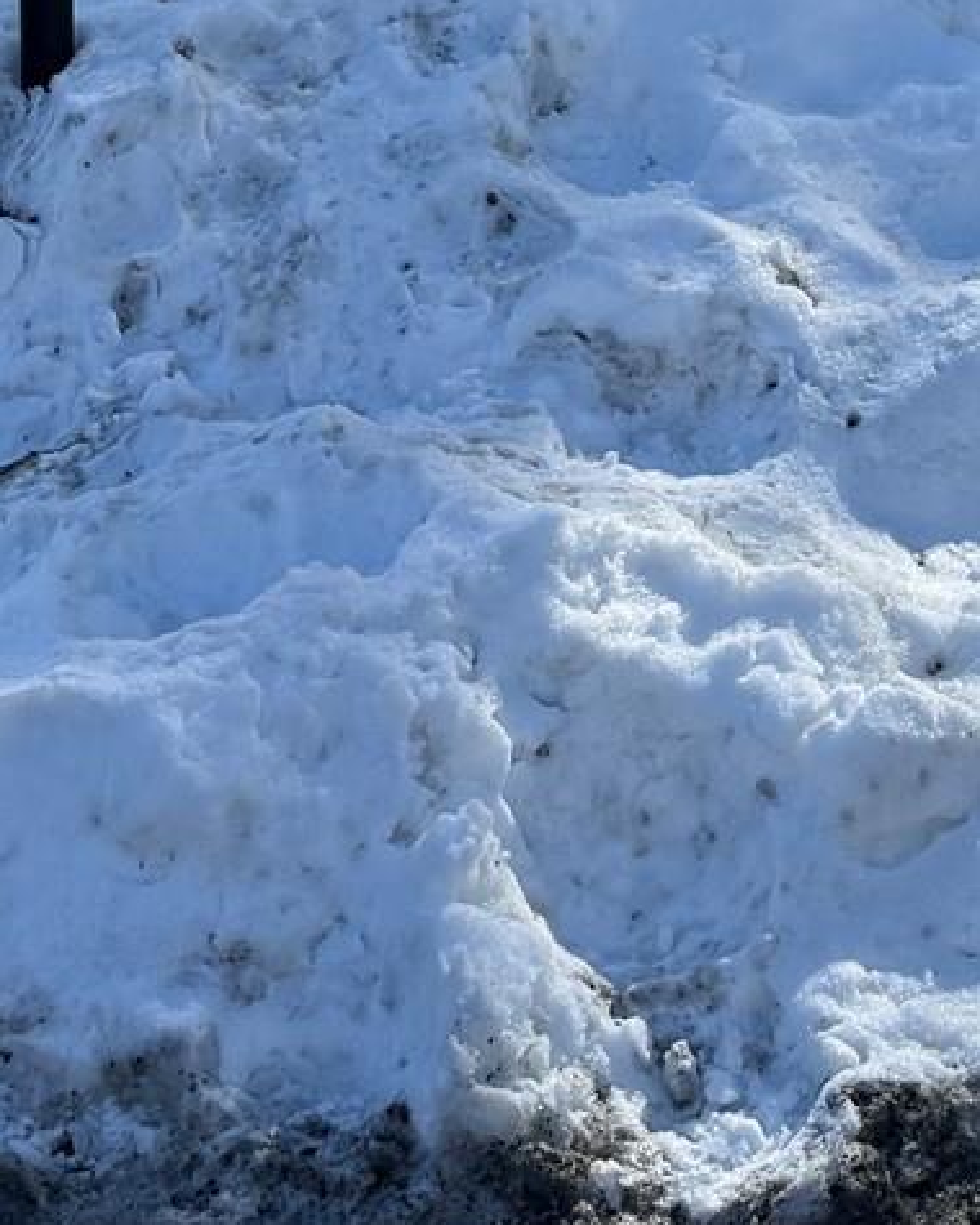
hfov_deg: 15.2
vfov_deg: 17.1
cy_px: -645
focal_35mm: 101
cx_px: 735
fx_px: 3662
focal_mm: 6.76
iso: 100
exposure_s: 1/3953
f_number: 1.78
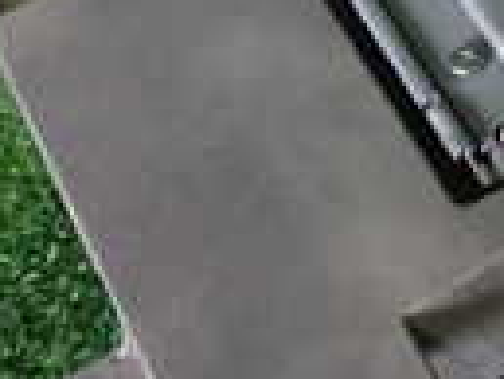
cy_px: 20
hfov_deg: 16.4
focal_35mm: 116
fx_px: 1691
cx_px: 563
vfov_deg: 12.7
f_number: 2
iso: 200
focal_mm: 4.5
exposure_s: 1/60
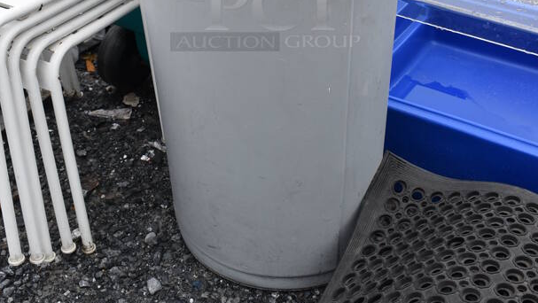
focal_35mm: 52
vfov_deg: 22.3
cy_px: 5
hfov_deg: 39.8
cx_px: 269
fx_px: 742
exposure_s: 1/320
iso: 200
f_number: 7.1
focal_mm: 22
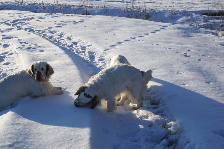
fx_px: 373
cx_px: 112
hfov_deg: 33.4
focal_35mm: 60
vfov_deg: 22.6
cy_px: 74
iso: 100
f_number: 9
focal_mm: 40
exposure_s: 1/200
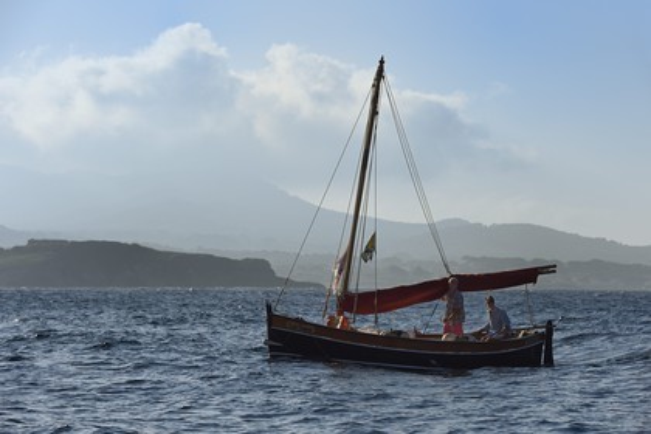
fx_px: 3164
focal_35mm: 175
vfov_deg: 7.8
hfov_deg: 11.7
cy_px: 217
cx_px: 326
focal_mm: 175
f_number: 11
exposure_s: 1/500
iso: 200
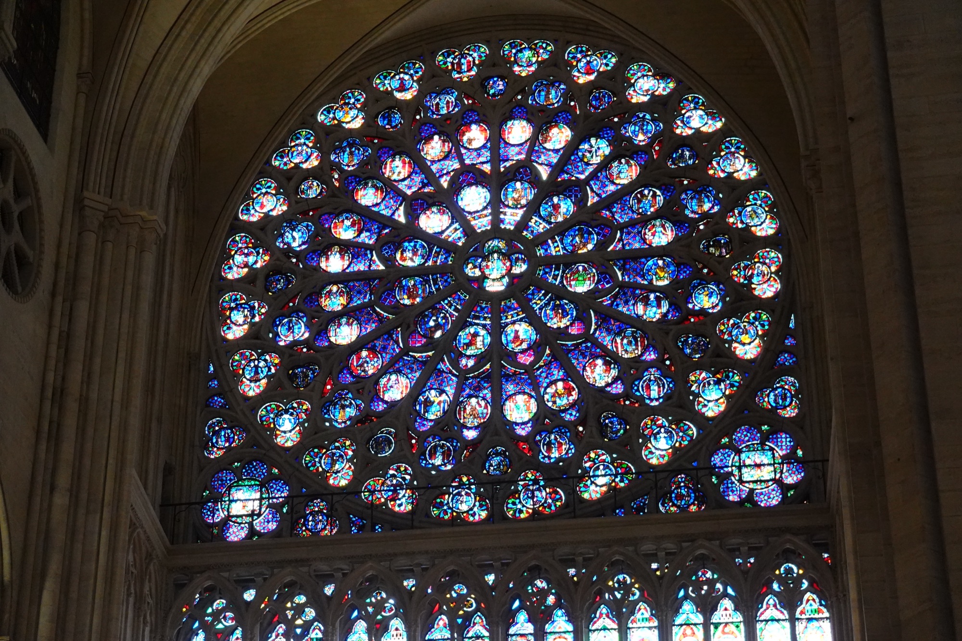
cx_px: 481
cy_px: 320
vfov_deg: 16.9
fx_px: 2164
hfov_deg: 25.1
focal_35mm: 81
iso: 1600
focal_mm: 29.67
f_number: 4
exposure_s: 1/100
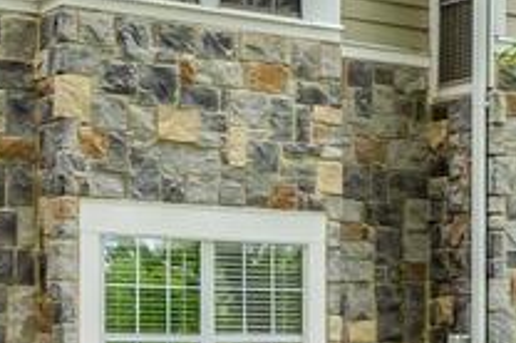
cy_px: -55
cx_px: 717
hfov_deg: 17.1
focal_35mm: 111
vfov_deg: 12.1
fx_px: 1589
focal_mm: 16
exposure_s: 1/200
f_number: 8
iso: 1250
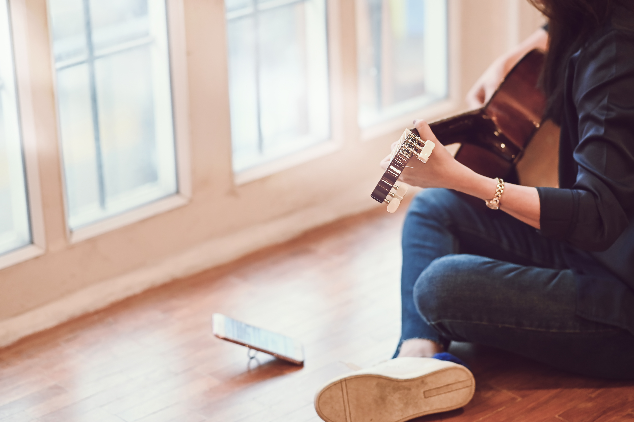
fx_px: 1848
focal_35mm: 105
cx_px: 317
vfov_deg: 13.0
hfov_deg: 19.5
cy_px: 211
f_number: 2.5
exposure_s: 1/100
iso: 640
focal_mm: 105
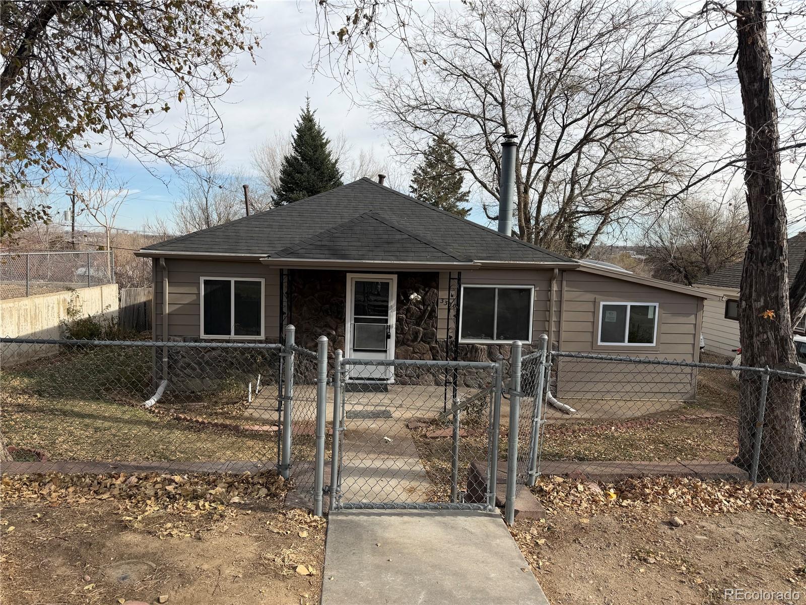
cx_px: 403
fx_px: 559
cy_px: 302
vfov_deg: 56.8
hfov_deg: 71.6
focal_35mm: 24
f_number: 1.78
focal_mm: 6.76
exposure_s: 1/3584
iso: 80
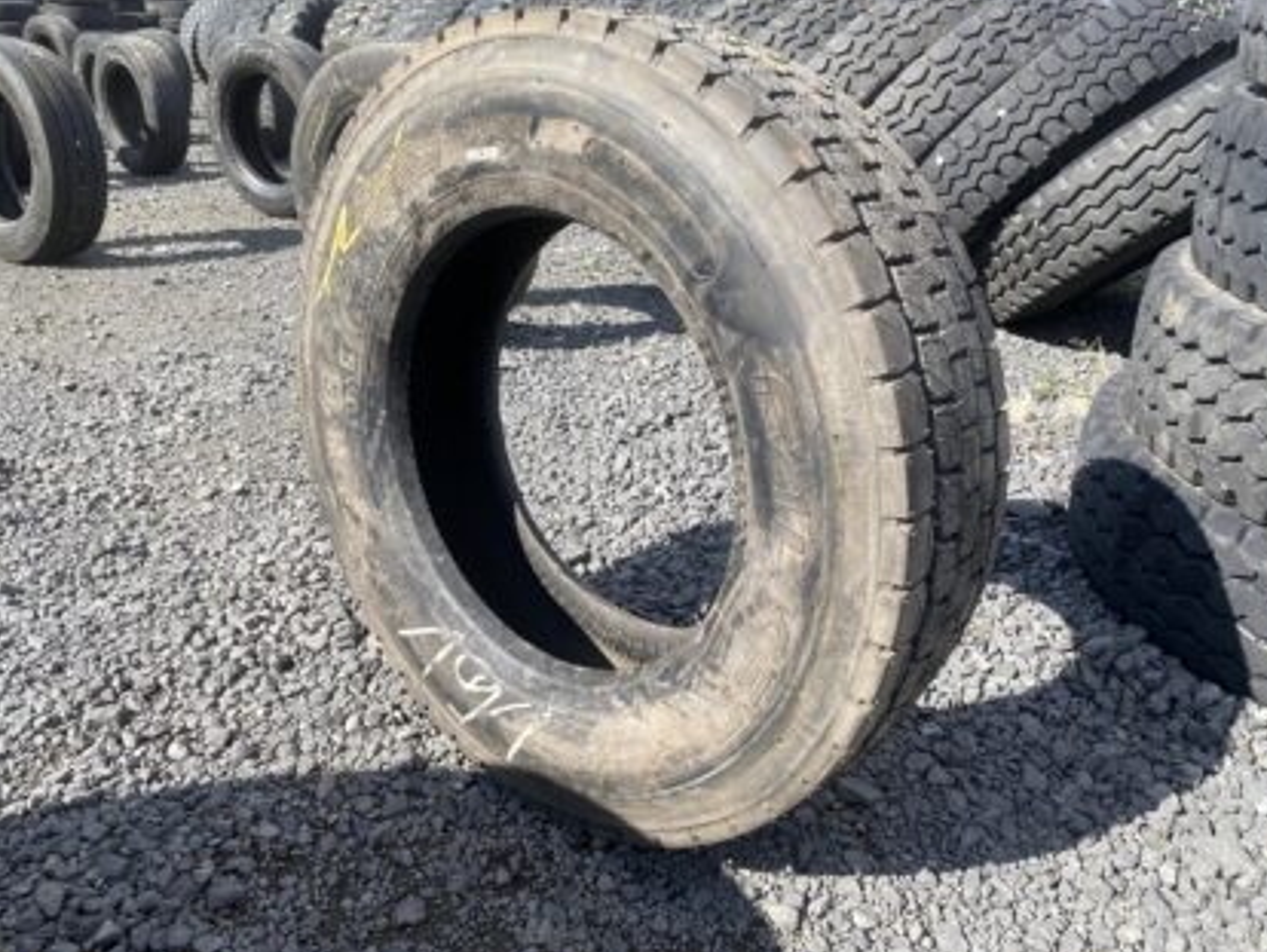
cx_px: 649
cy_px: 464
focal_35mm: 27
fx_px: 989
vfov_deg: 51.4
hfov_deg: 65.3
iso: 32
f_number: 1.8
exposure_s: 1/1395
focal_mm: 4.25
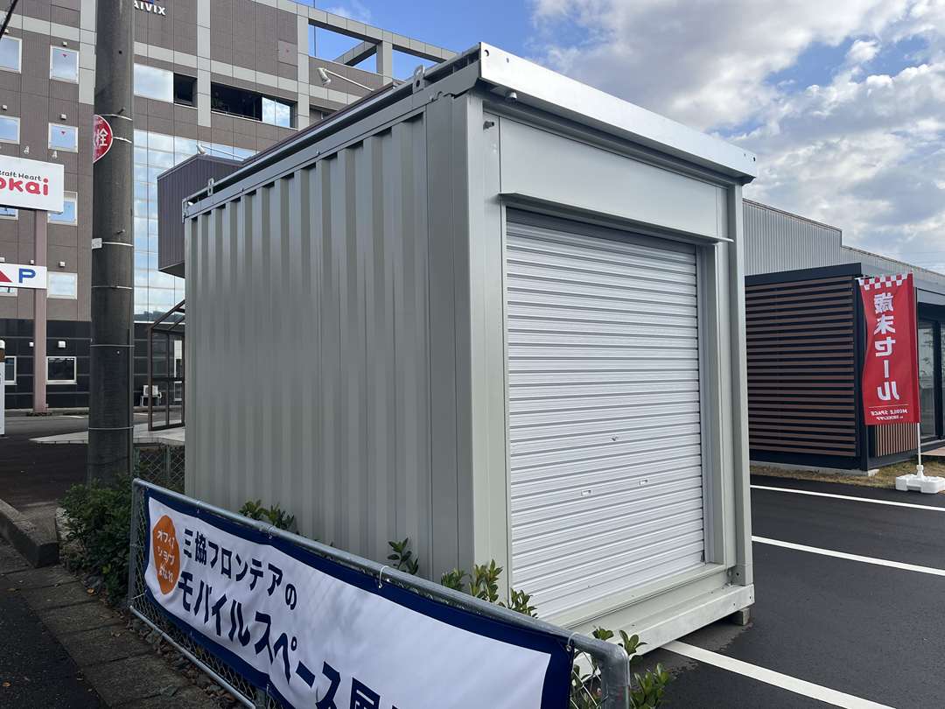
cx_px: 472
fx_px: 710
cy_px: 354
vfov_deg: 53.1
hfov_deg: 67.3
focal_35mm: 26
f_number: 1.6
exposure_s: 1/2410
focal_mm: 5.1
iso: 50
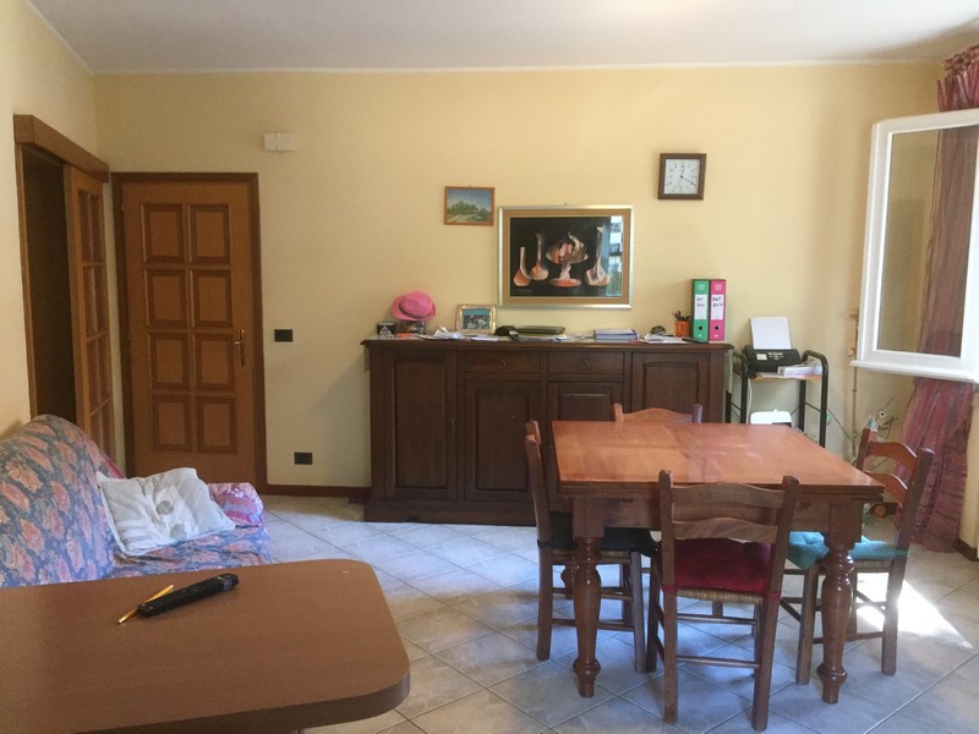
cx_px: 490
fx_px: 820
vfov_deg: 48.2
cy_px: 367
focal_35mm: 29
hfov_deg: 61.7
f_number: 2.2
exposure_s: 1/25
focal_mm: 4.15
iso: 250
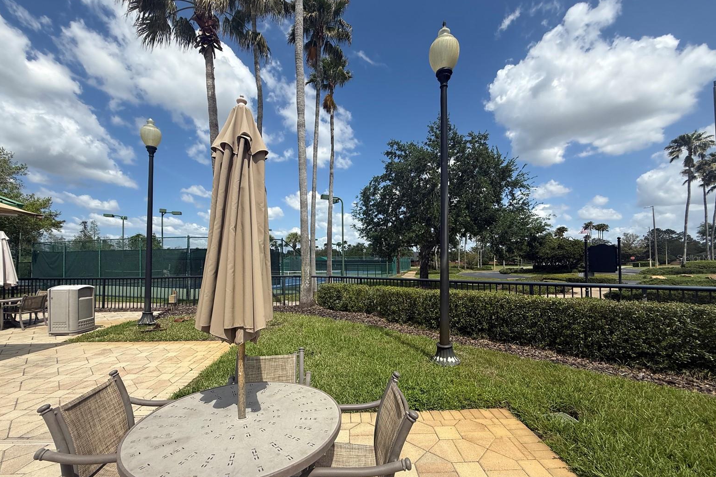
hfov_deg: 100.4
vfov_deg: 77.2
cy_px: 258
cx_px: 352
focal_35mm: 15
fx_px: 298
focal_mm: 2.22
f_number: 2.2
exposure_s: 1/1961
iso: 50
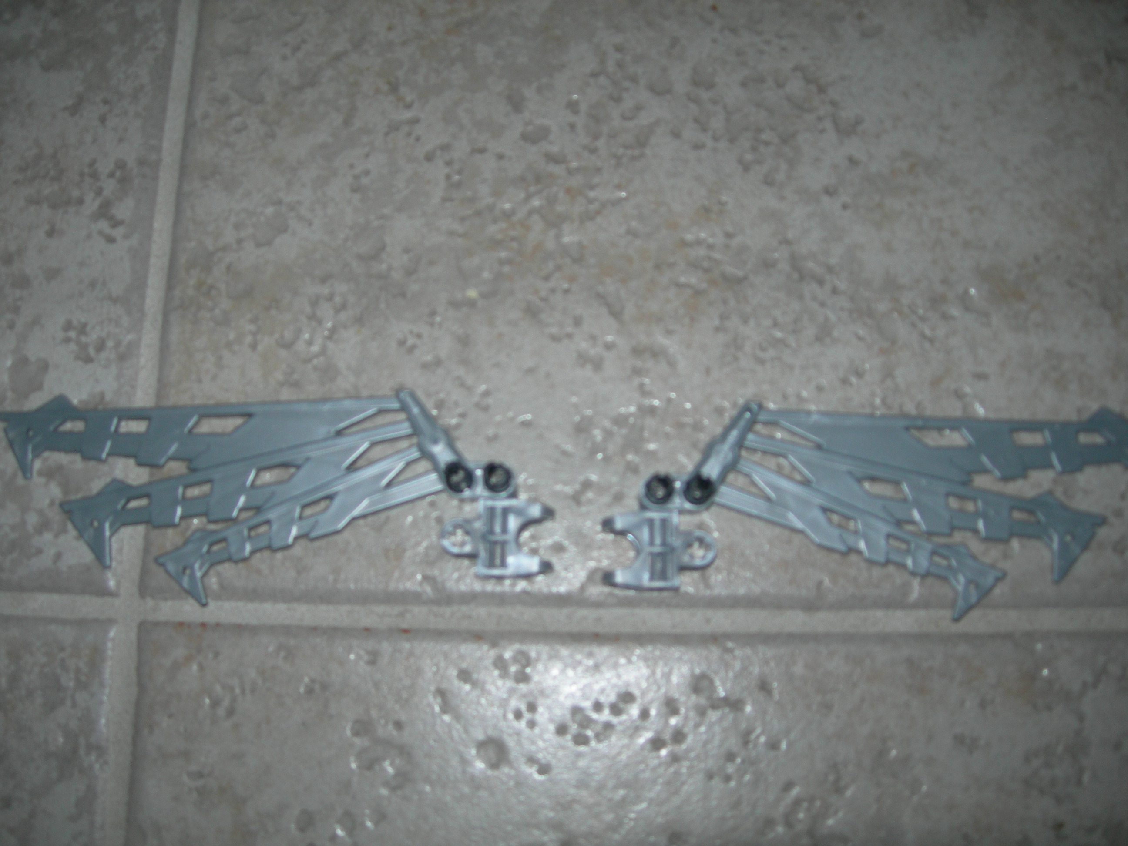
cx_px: 564
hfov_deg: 49.0
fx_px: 1238
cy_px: 423
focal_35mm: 38
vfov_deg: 37.7
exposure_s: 1/60.1
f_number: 2.8
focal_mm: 7.8
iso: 50
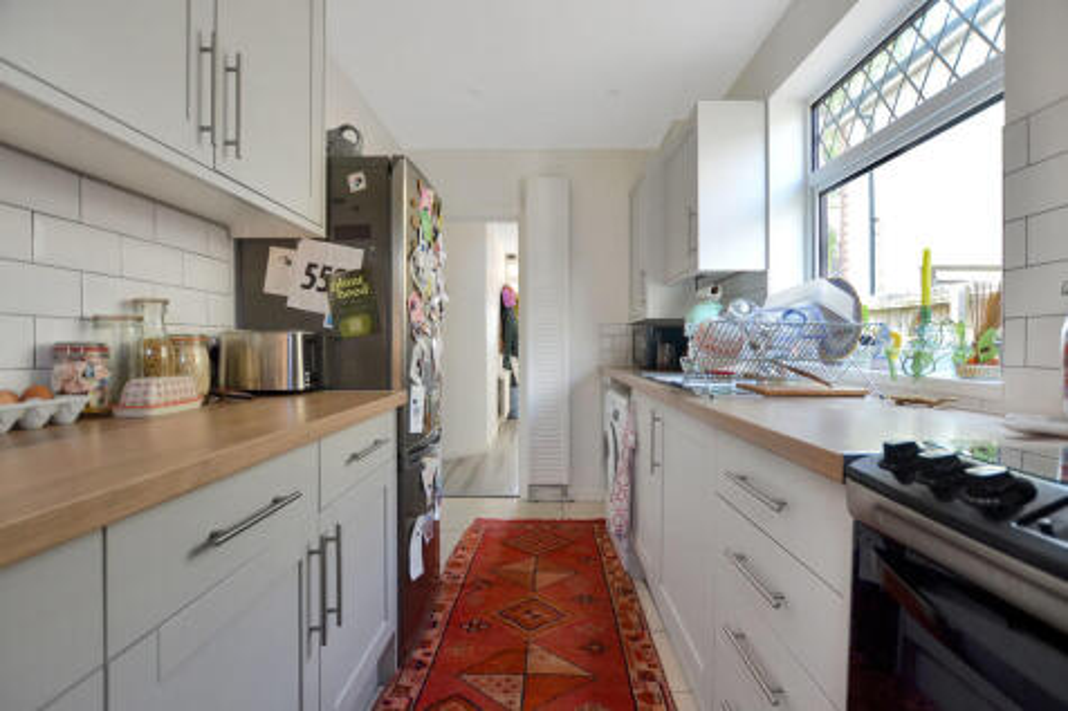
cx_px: 534
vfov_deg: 77.3
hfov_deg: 100.4
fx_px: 445
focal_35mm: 15
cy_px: 356
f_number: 3.5
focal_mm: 10
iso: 400
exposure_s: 1/125
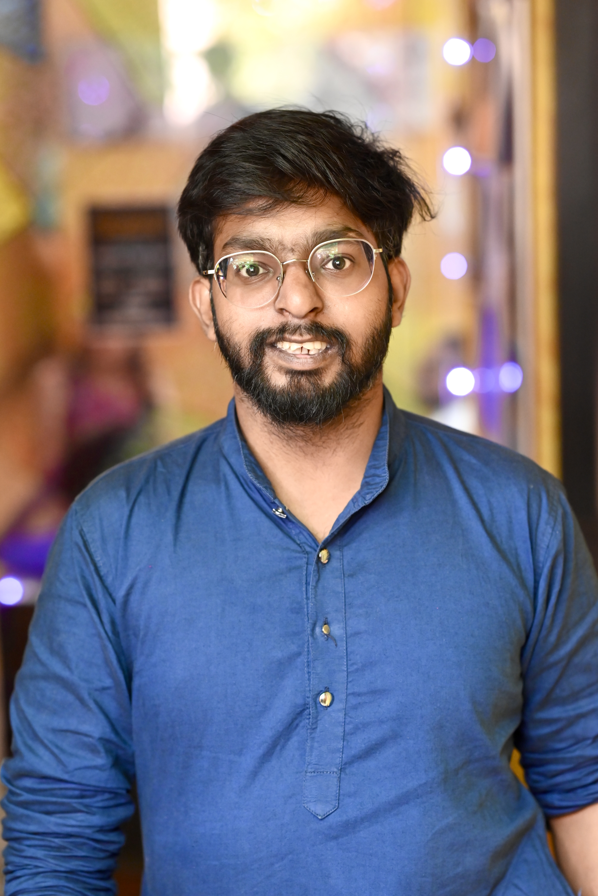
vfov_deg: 23.9
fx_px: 2116
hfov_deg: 16.1
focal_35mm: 85
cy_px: 448
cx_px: 299
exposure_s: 1/125
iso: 2500
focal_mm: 85
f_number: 2.8
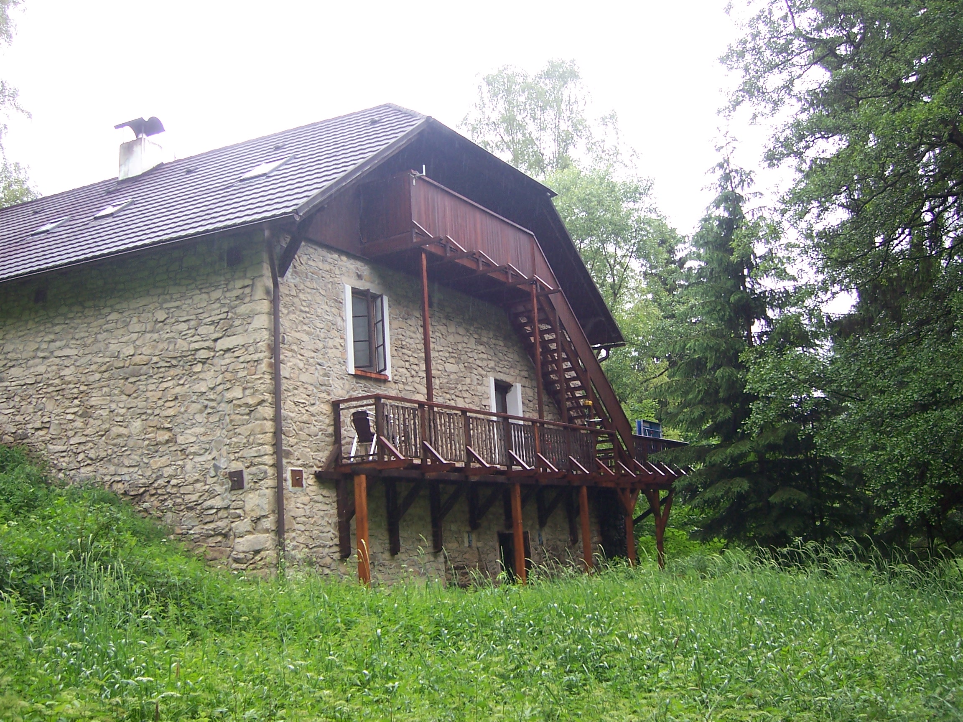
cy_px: 361
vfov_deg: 39.7
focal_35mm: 36
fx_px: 1002
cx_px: 482
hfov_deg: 51.4
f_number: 3
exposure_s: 1/90
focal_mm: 6
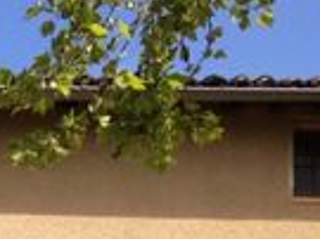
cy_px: 495
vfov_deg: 9.4
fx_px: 1358
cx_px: -230
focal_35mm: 147
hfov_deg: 12.4
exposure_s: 1/1391
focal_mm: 4.13
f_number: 2.4
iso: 50
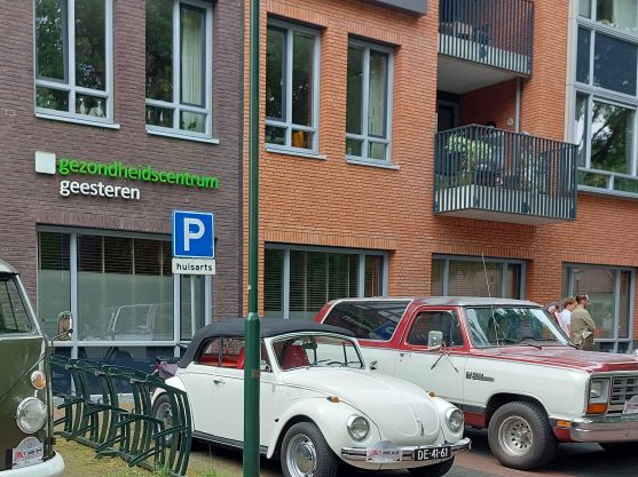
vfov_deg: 30.9
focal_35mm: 46
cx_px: 265
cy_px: 366
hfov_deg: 41.1
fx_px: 847
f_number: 1.8
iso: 25
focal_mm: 5.23
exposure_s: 1/178
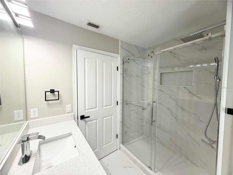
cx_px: 116
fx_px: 94
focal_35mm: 14
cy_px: 88
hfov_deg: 102.1
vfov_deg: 85.7
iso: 200
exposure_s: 1/120
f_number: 2.2
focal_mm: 2.22
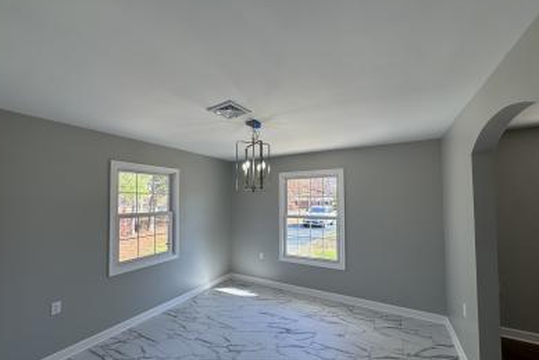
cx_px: 265
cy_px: 193
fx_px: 225
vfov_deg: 77.3
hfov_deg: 100.4
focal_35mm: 15
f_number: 2.2
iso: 40
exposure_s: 1/137
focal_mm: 2.22
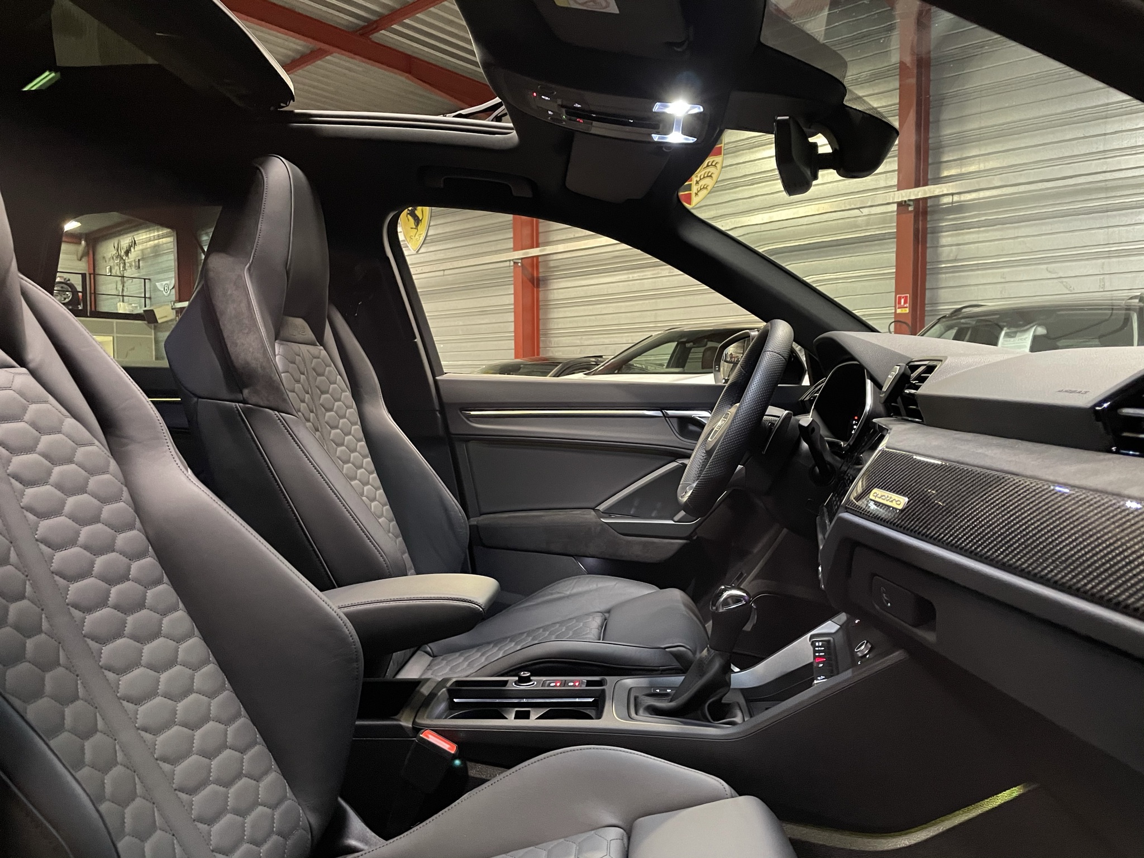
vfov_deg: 53.1
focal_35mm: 26
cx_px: 572
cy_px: 429
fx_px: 859
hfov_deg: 67.3
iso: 640
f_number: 1.6
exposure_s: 1/25
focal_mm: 4.2
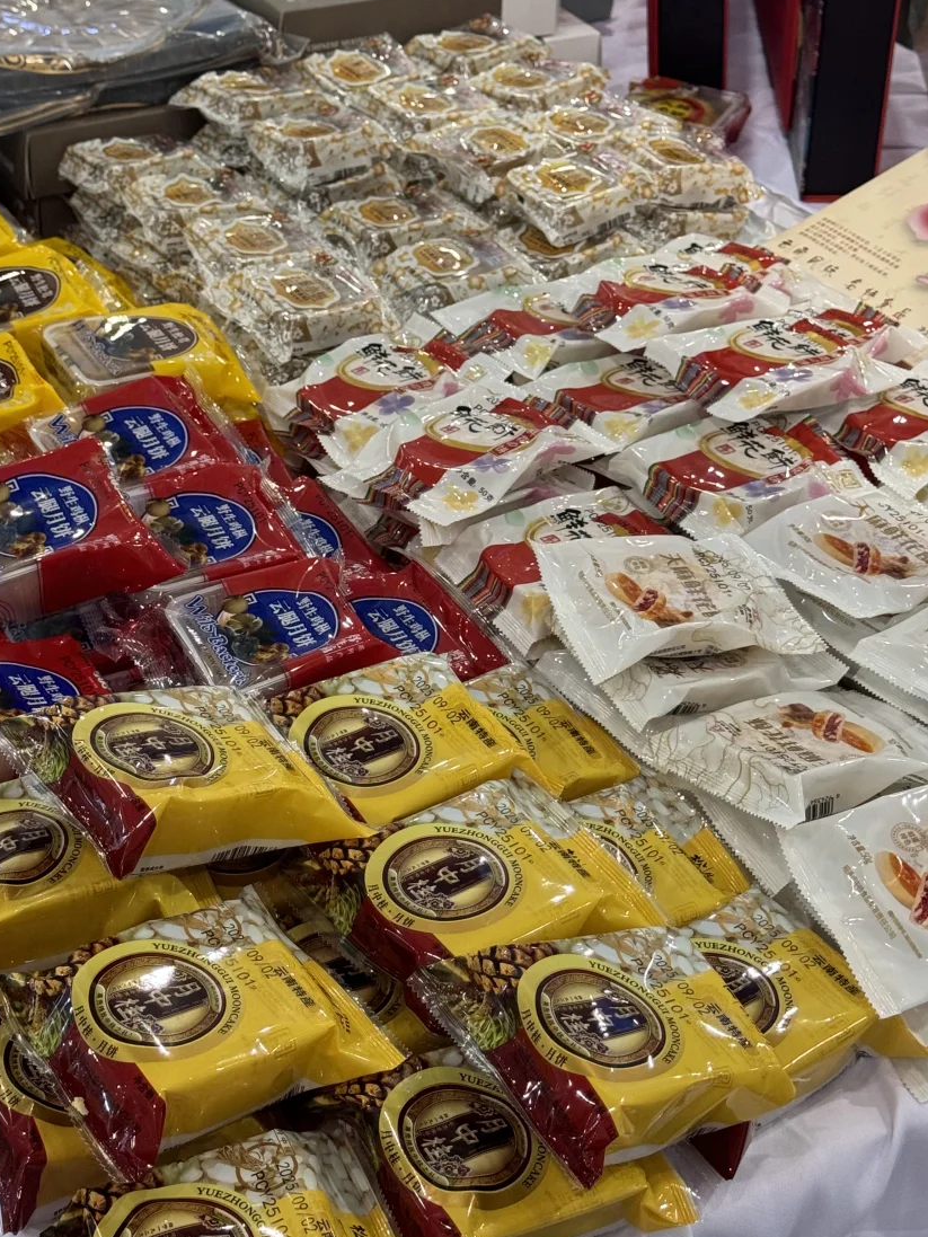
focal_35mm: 63
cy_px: 487
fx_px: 2251
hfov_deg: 23.3
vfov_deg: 30.6
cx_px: 419
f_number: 1.78
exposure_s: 1/50
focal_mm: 6.86
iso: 160
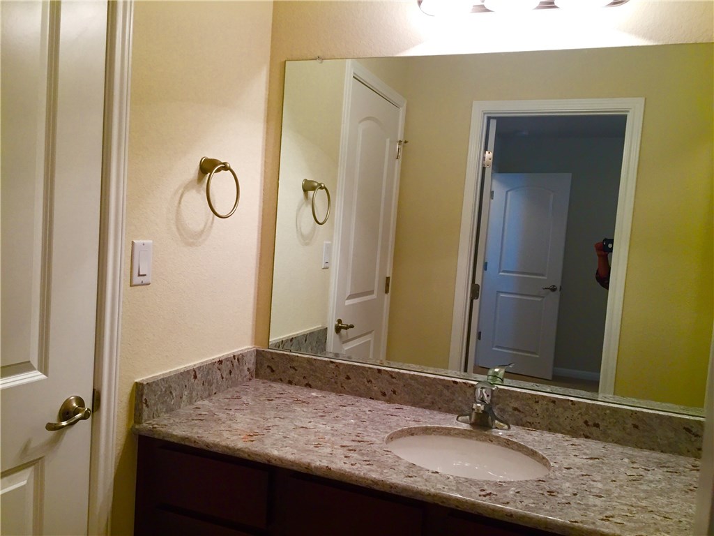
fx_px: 598
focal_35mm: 29
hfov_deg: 61.7
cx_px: 357
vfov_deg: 48.2
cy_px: 268
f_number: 2.2
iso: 50
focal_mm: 4.15
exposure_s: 1/30
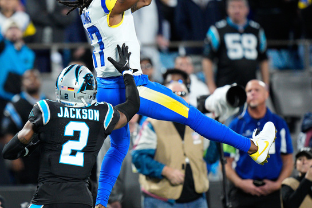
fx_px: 6515
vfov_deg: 1.8
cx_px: 78
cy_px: 92
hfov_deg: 2.7
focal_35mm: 752
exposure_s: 1/2000
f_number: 2.8
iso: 5000
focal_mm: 400
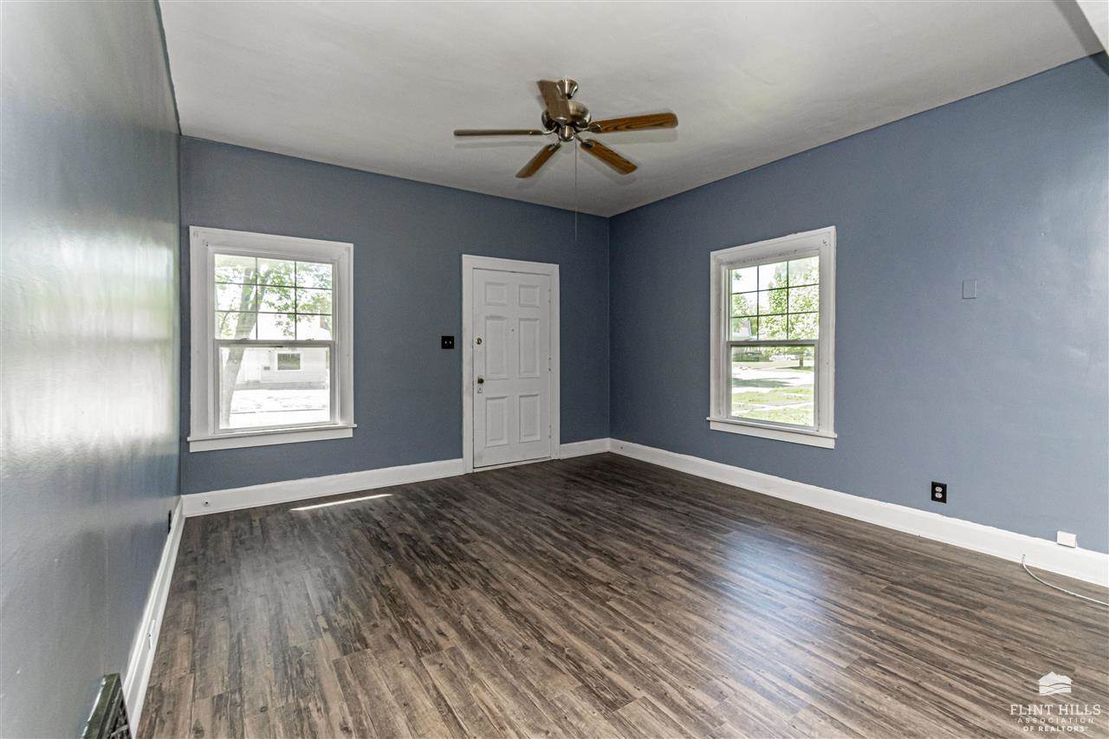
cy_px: 370
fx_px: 462
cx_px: 554
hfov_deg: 100.4
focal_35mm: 15
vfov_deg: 77.3
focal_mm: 10
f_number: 10
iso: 1000
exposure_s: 1/60
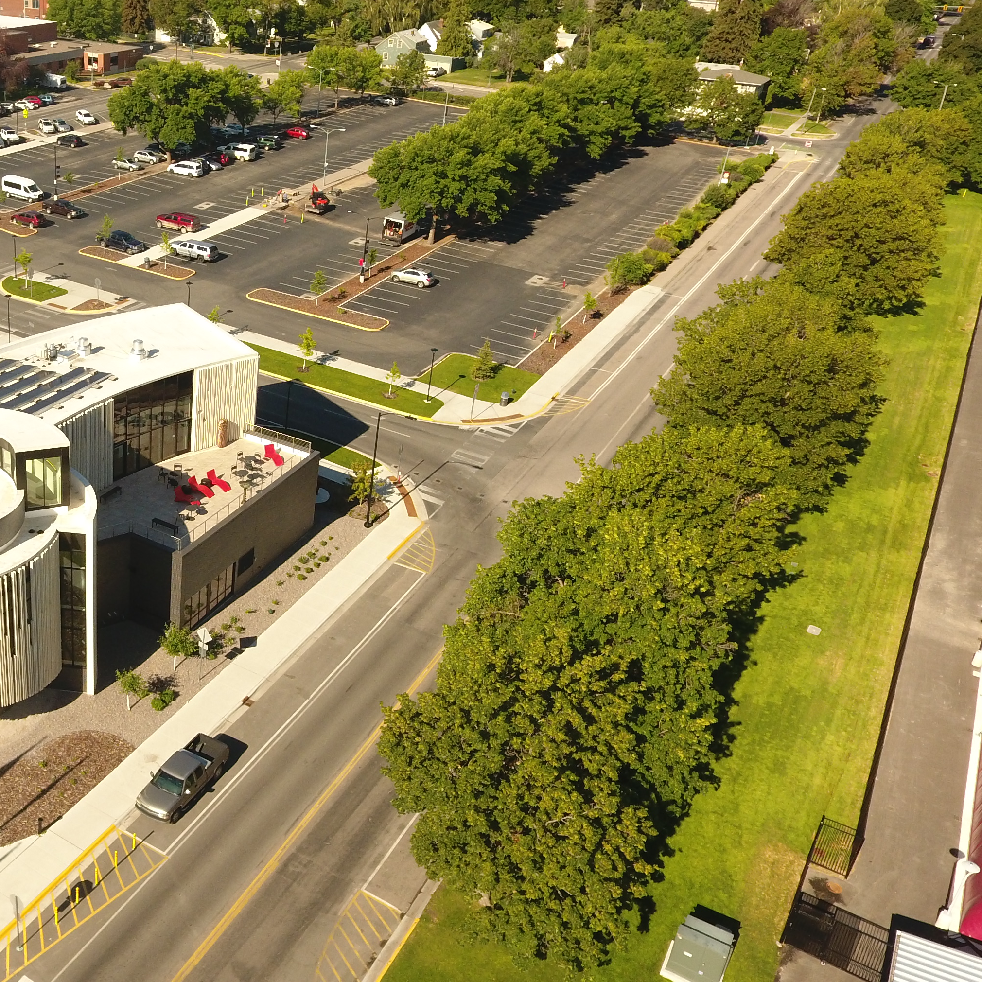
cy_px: 470
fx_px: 1123
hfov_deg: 44.5
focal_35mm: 35
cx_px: 173
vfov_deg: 47.2
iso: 200
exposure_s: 1/1250
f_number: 2.8
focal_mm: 3.61
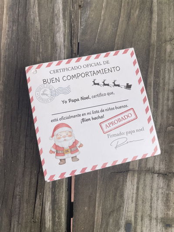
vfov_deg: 67.3
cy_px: 116
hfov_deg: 53.1
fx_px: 174
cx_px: 87
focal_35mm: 26
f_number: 1.6
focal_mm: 4.2
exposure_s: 1/801
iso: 32
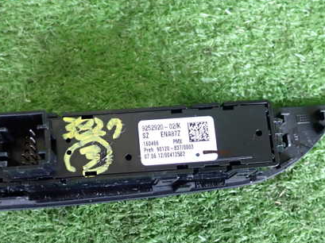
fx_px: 441
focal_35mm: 47
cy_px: 160
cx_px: 145
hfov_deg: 40.4
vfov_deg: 30.6
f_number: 2.4
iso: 500
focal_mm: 5.79
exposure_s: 1/30
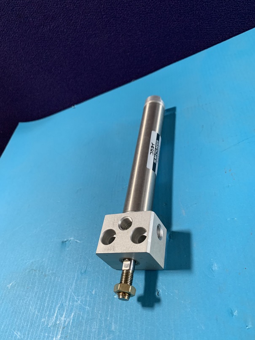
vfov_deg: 67.3
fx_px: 255
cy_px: 170
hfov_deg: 53.1
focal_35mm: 26
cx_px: 128
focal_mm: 4.25
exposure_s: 1/60
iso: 250
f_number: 1.8
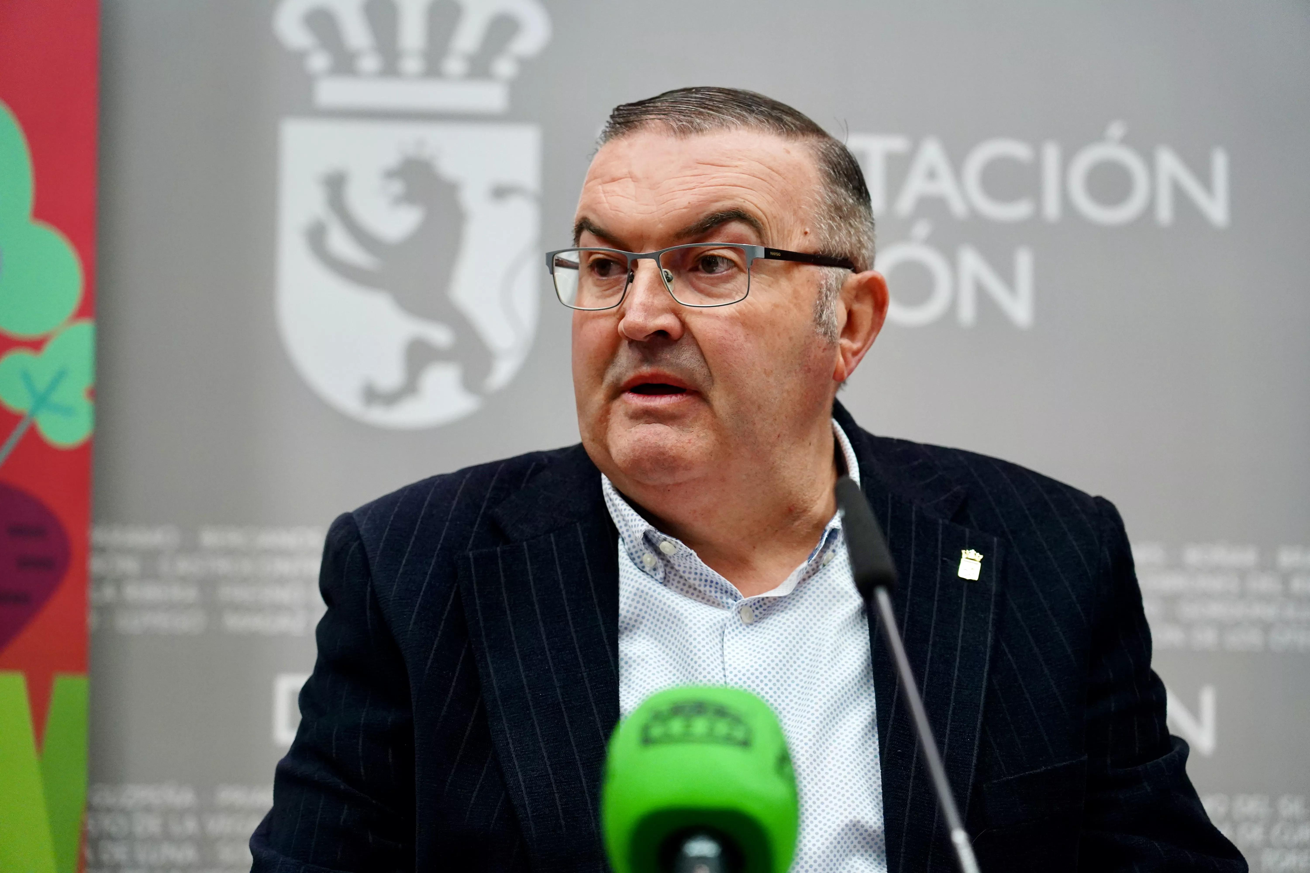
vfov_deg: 15.2
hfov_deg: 22.6
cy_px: 436
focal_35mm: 90
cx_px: 655
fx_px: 3275
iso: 5000
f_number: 4
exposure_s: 1/500
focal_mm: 90
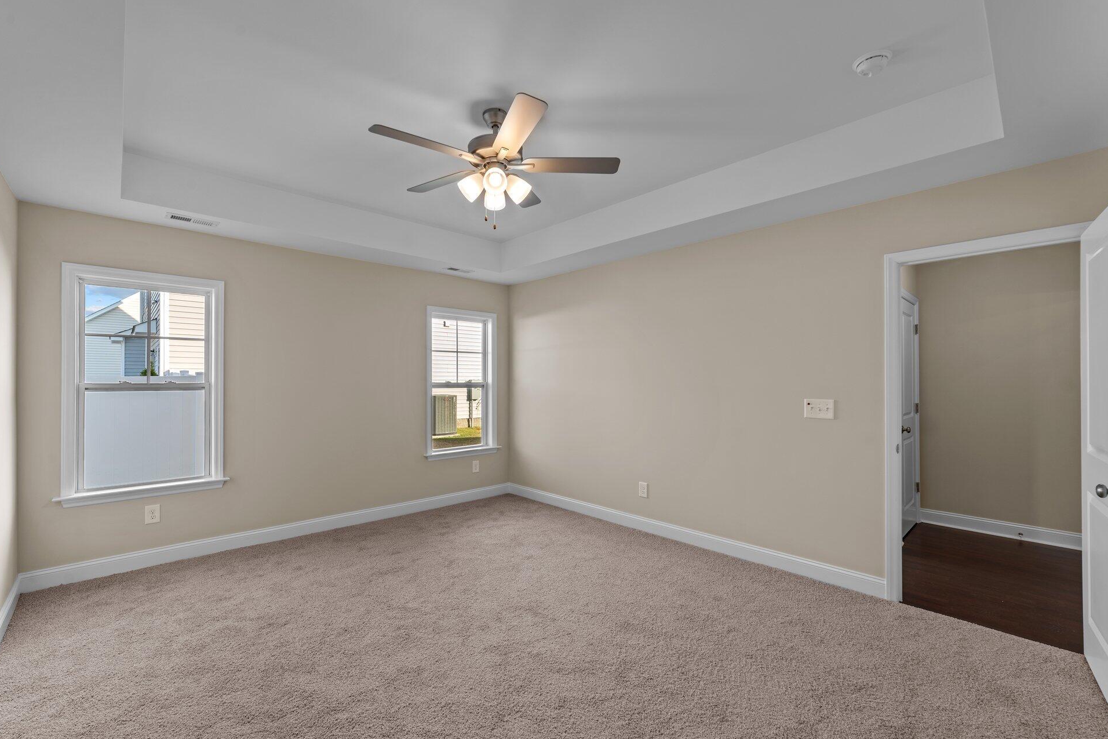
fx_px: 462
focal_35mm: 15
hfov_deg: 100.3
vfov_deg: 77.2
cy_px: 394
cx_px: 531
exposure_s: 1/3
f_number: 9
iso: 100
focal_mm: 14
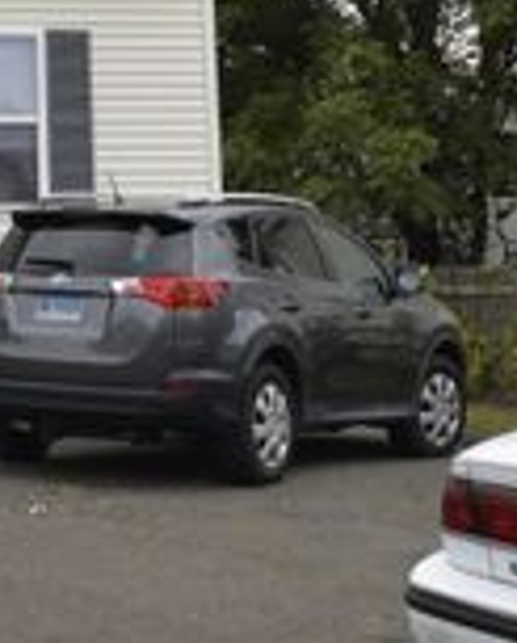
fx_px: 2040
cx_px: -265
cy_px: 69
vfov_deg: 17.7
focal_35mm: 107
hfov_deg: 13.6
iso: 200
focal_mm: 35
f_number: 8
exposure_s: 1/250
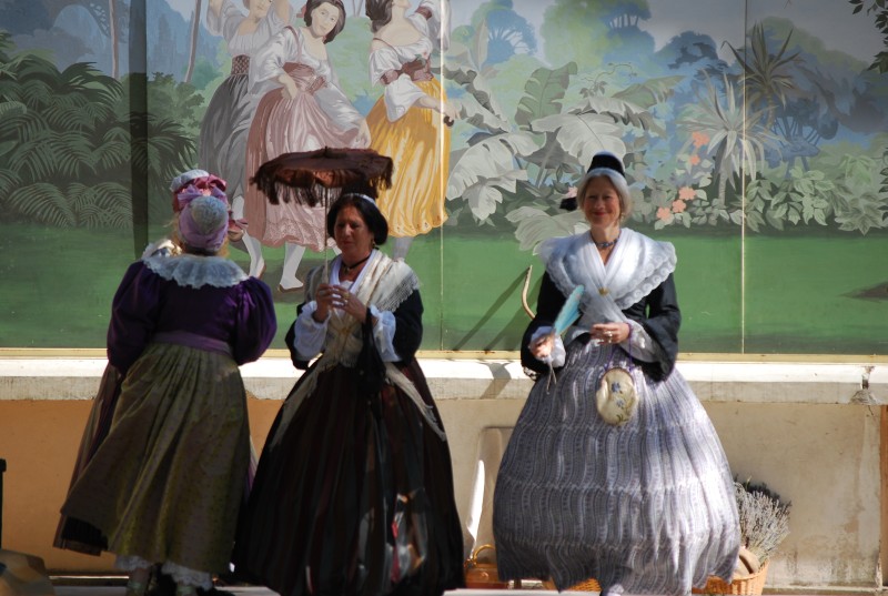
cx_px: 444
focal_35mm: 202
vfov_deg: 6.8
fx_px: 5005
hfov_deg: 10.1
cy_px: 298
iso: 200
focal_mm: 135
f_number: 5
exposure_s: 1/400
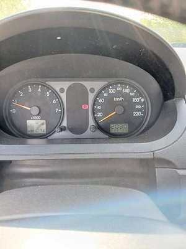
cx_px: 93
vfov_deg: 65.3
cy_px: 124
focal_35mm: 27
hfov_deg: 51.4
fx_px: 193
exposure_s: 1/50.3
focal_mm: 3.98
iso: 125
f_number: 1.8
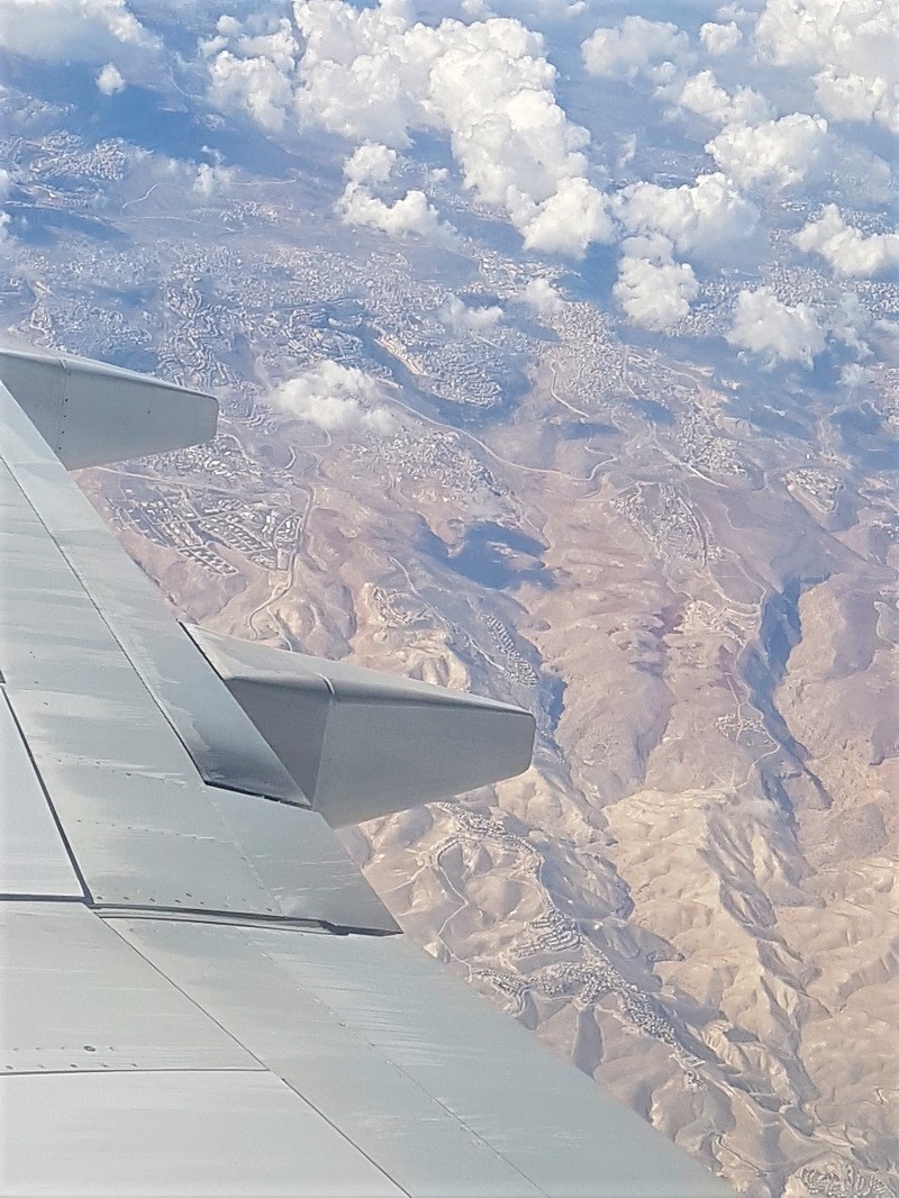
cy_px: 599
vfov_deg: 67.3
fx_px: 900
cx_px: 450
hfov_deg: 53.1
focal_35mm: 26
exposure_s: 1/1976
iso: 40
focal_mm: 4.2
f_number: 1.7
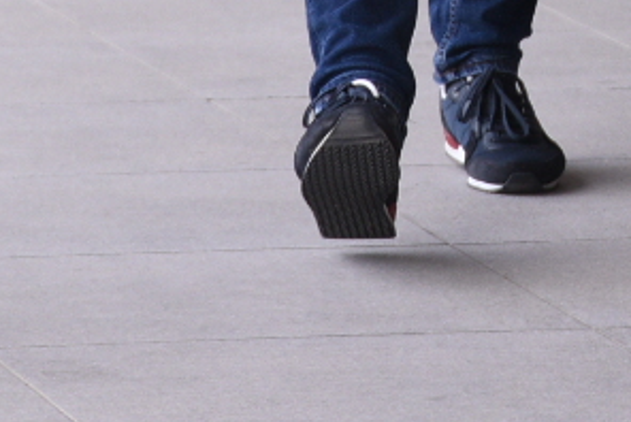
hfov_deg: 3.6
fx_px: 10071
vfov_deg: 2.4
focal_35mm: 574
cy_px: -708
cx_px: 989
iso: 500
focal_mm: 105
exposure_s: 1/640
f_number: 4
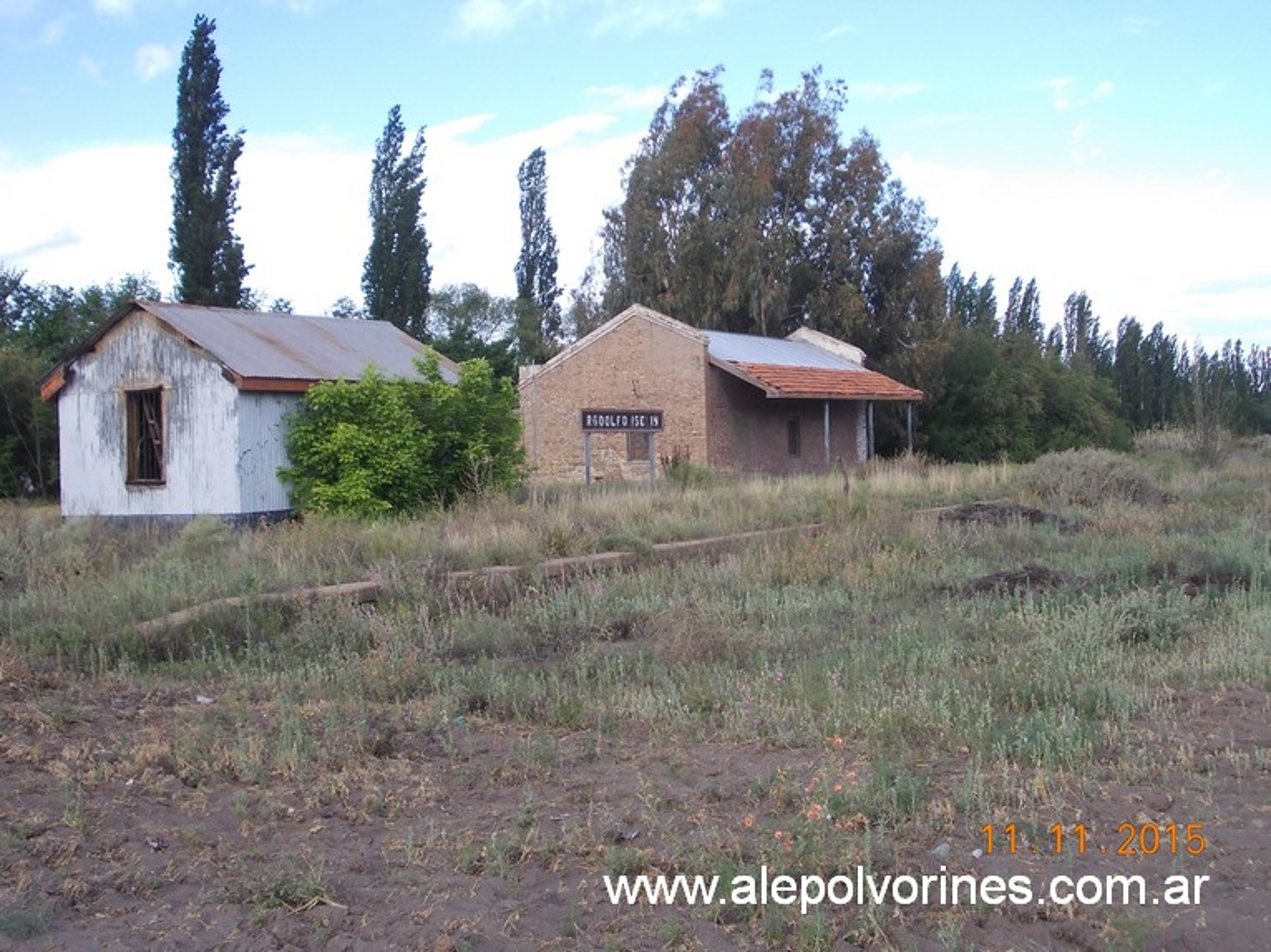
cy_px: 476
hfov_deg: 43.9
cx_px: 636
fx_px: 1578
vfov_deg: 33.6
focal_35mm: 43
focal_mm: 6.1
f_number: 3.3
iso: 80
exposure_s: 1/320
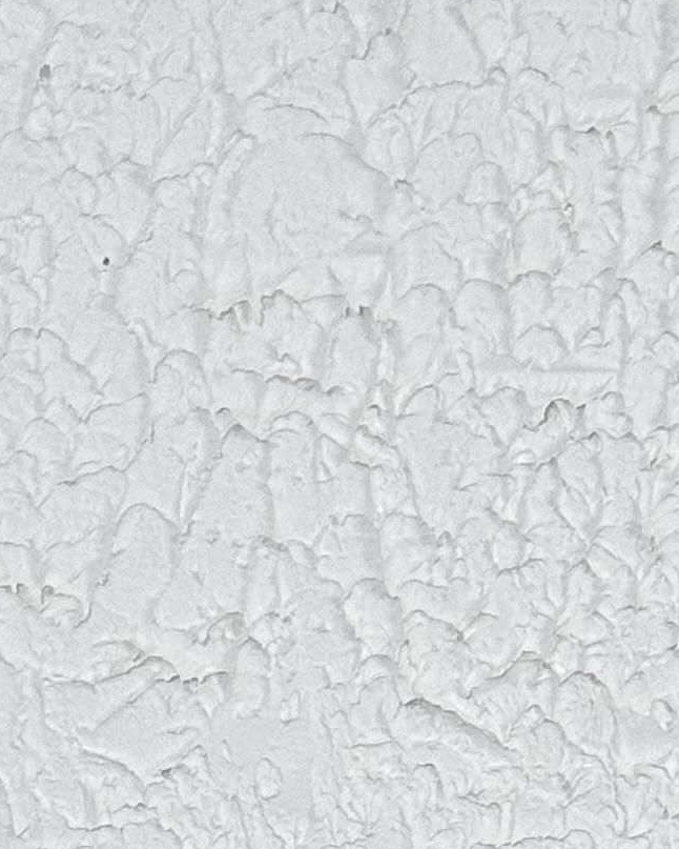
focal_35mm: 234
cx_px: 1096
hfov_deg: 6.5
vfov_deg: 7.7
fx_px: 5876
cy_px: 2024
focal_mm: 6.86
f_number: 1.78
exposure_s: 1/106
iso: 50
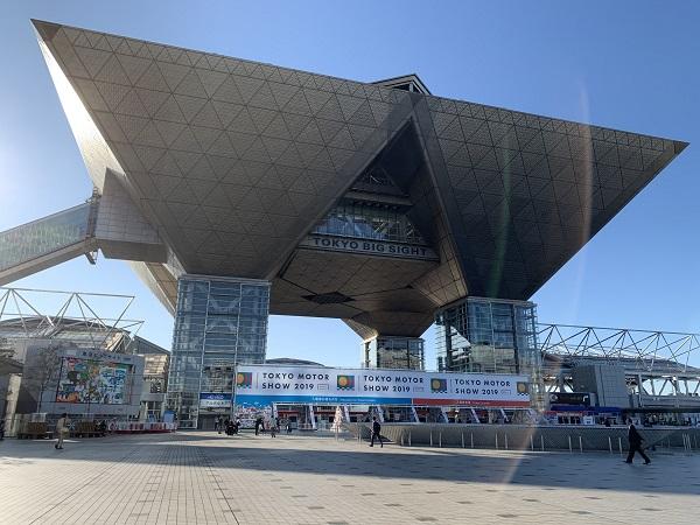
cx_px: 350
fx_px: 526
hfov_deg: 67.3
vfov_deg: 53.1
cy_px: 262
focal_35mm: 26
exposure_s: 1/1176
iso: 25
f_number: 1.8
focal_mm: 4.2
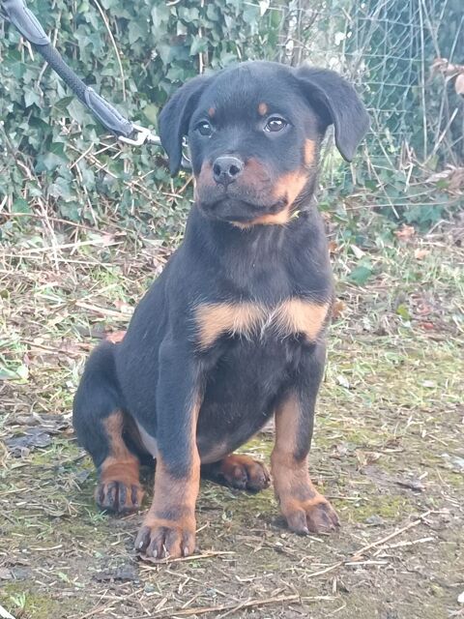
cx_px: 232
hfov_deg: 56.8
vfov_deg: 71.6
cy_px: 310
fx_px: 429
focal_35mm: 24
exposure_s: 1/50.1
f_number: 1.88
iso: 421
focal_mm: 5.59
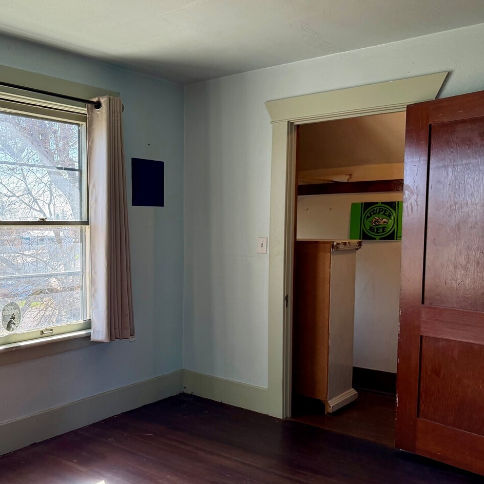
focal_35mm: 36
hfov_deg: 44.1
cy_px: 277
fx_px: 569
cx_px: 105
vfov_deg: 45.9
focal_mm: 6.76
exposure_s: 1/488
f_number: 1.78
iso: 100
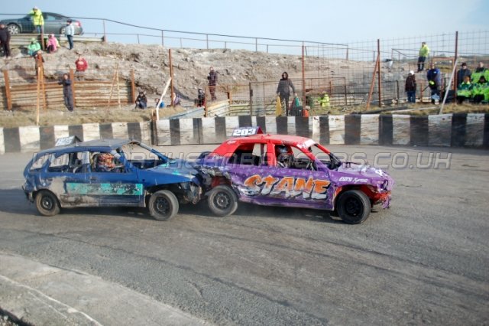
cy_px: 163
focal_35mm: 39
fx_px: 529
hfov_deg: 49.6
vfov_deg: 34.2
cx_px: 244
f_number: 4.2
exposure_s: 1/1000
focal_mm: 26
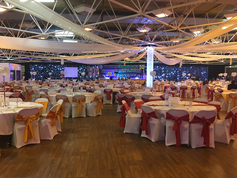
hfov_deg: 61.7
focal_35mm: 29
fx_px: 199
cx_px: 118
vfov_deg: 48.2
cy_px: 89
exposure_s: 1/33
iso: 160
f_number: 2.2
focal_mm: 4.15
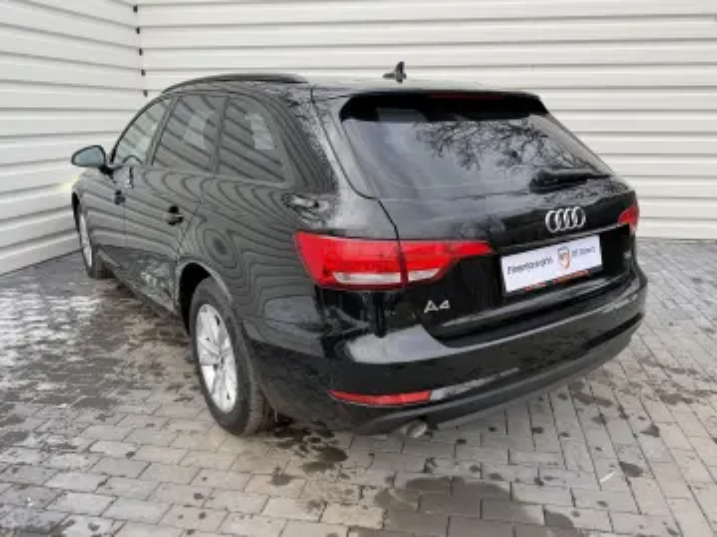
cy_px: 268
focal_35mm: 24
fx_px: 497
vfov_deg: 56.8
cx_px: 358
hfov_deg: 71.6
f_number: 1.78
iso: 80
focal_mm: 6.76
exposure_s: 1/728
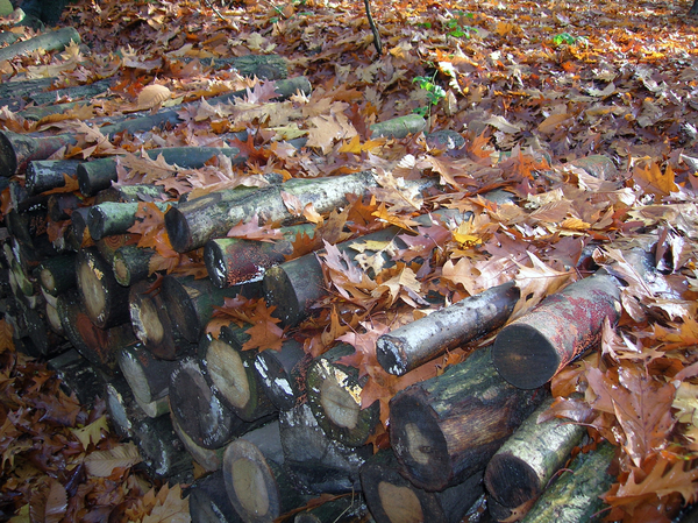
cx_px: 349
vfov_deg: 41.7
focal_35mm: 34
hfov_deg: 54.0
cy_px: 262
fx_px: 685
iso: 50
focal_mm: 5.7
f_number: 2.9
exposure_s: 1/30
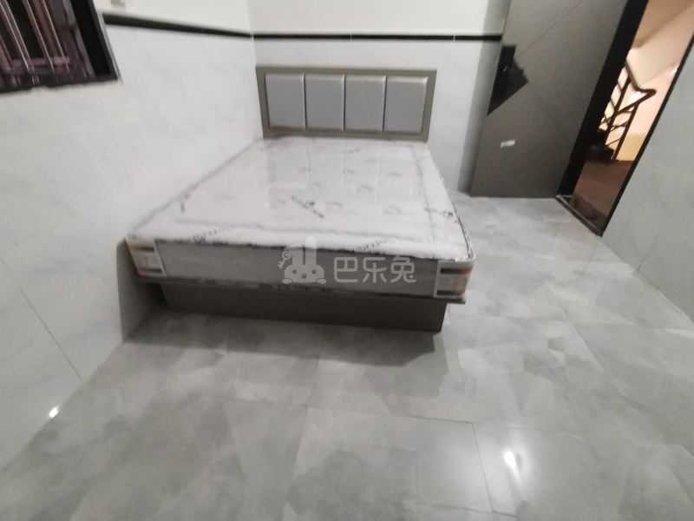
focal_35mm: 17
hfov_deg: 91.0
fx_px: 341
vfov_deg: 74.7
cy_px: 260
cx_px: 347
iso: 640
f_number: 2.2
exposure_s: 1/20
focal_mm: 2.23
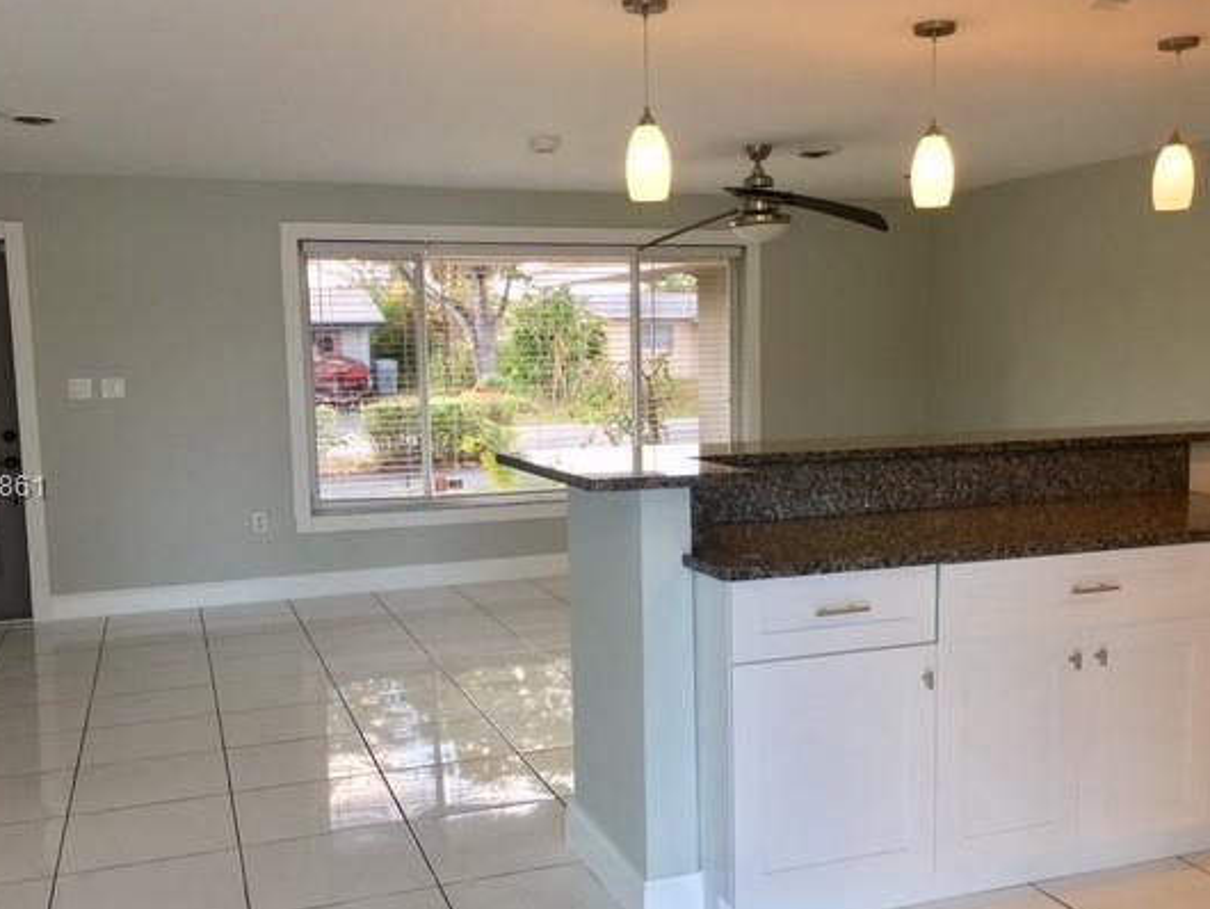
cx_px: 626
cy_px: 489
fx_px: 1224
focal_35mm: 35
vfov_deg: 40.7
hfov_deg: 52.6
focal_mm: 4.15
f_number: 2.2
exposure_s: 1/40
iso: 25
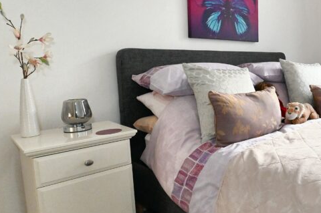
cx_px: 303
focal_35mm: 32
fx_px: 285
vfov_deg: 40.9
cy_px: 87
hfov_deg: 50.4
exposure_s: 1/200
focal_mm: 15
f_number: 10
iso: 6400
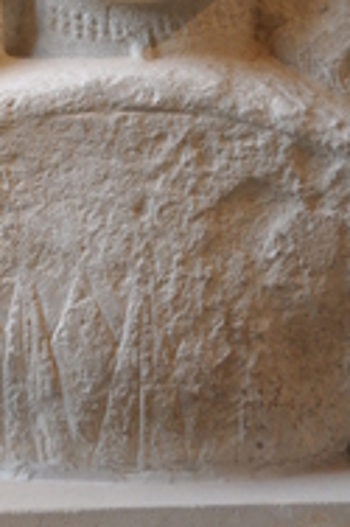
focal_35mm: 169
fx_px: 2469
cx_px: 125
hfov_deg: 8.1
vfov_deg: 11.7
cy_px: -221
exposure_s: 1/125
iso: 640
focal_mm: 32
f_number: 5.6
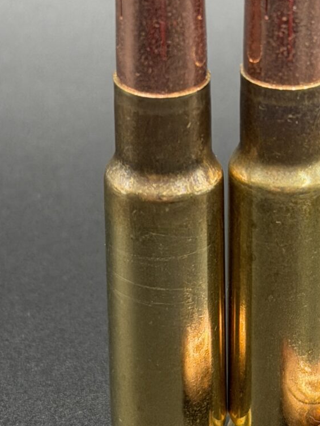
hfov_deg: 9.1
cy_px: 128
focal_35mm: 163
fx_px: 2010
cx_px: 268
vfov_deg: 12.1
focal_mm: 6.76
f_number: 1.78
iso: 125
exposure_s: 1/120
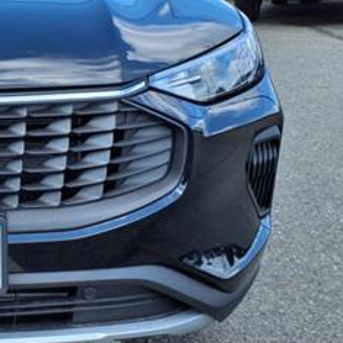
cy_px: 104
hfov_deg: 23.7
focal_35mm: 65
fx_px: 729
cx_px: -90
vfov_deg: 26.3
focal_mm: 3.58
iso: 40
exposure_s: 1/1111
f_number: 1.9
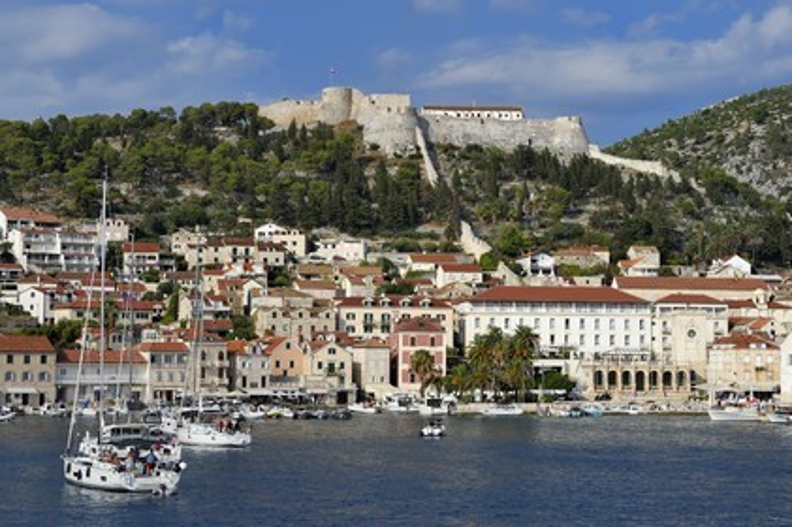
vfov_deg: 16.6
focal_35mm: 82
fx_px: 1803
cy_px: 264
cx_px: 396
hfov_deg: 24.8
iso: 200
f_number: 9
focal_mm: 82
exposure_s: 1/800
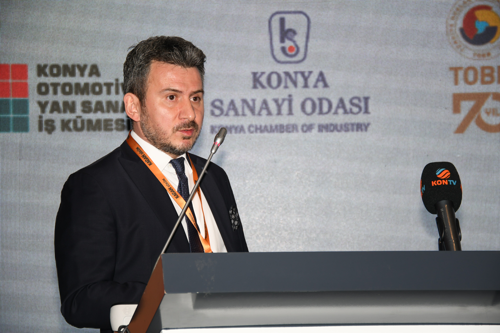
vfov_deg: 10.2
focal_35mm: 135
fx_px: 1875
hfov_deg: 15.2
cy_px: 166
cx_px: 250
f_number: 5.3
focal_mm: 90
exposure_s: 1/200
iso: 320
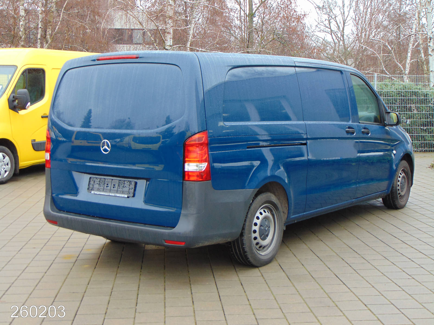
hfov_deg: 38.2
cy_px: 162
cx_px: 217
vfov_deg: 29.1
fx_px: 627
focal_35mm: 50
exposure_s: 1/30
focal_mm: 9
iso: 80
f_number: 3.5
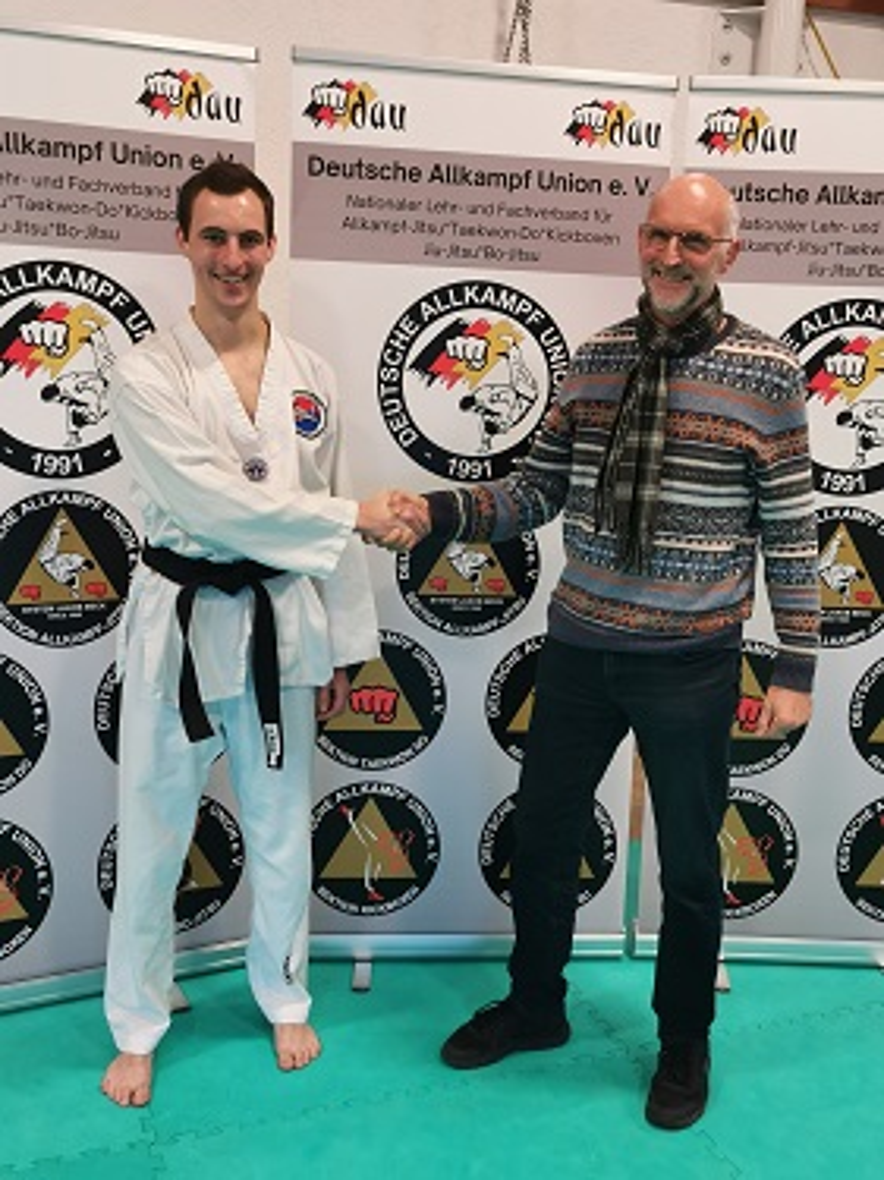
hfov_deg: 37.7
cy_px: 590
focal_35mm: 38
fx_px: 1295
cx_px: 442
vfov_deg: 49.0
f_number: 1.6
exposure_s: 1/60
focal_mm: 5.56
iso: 160
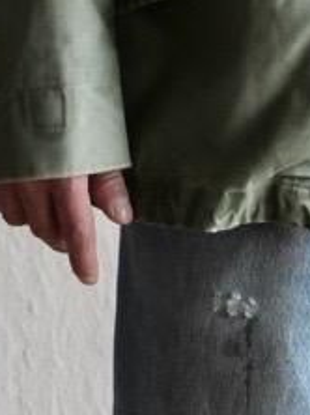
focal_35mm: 400
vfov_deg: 4.9
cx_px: 366
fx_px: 4785
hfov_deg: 3.7
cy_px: -296
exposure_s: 1/125
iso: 1600
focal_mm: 52
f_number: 4
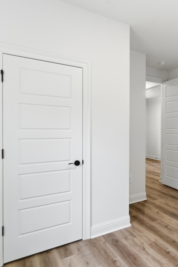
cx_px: 149
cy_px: 135
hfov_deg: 46.2
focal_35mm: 26
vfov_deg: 69.4
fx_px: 193
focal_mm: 17
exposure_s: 1/60
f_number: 8
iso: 500
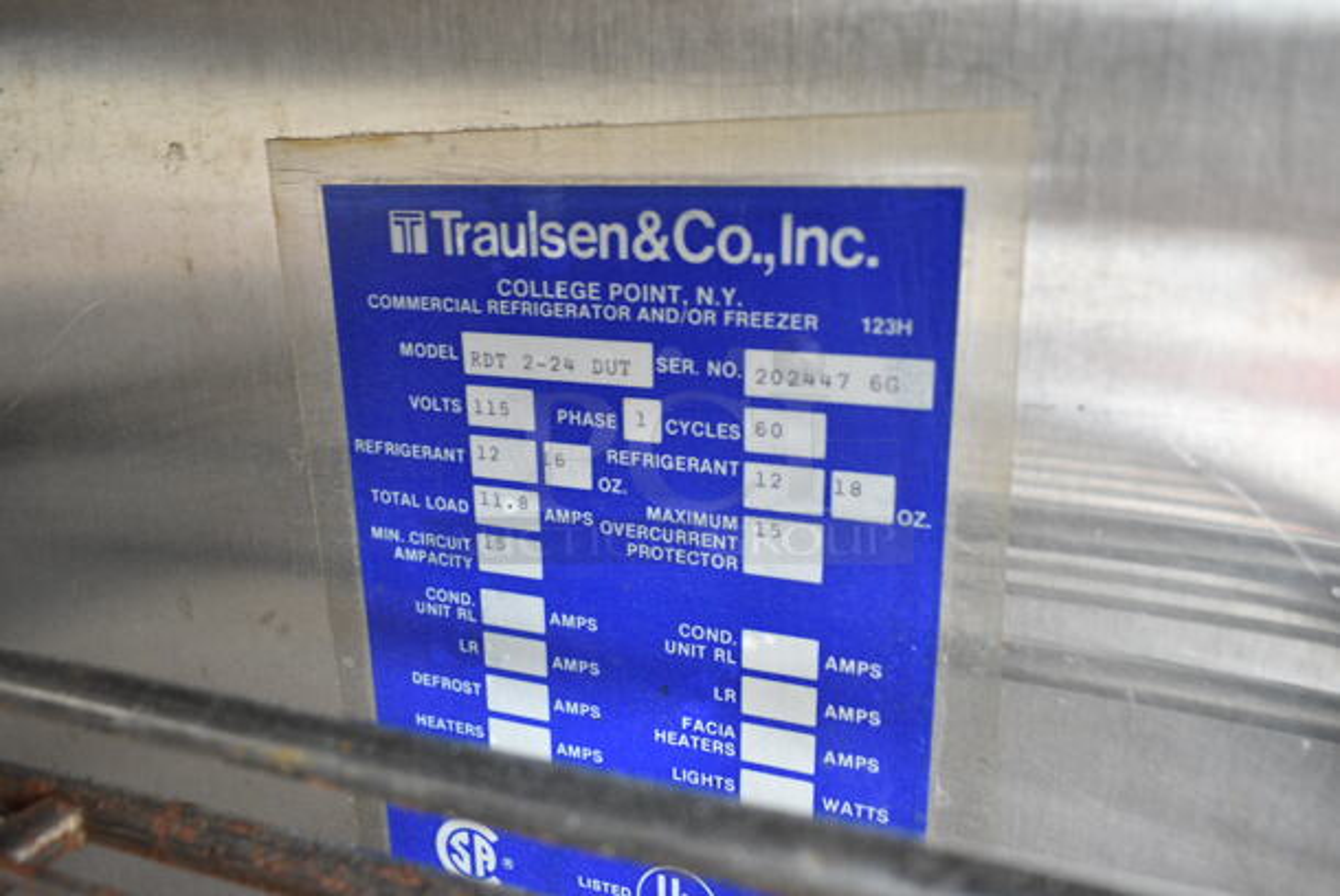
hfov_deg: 67.3
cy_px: 448
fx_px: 1006
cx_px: 670
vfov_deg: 48.0
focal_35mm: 27
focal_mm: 18
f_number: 3.5
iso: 1100
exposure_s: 1/30
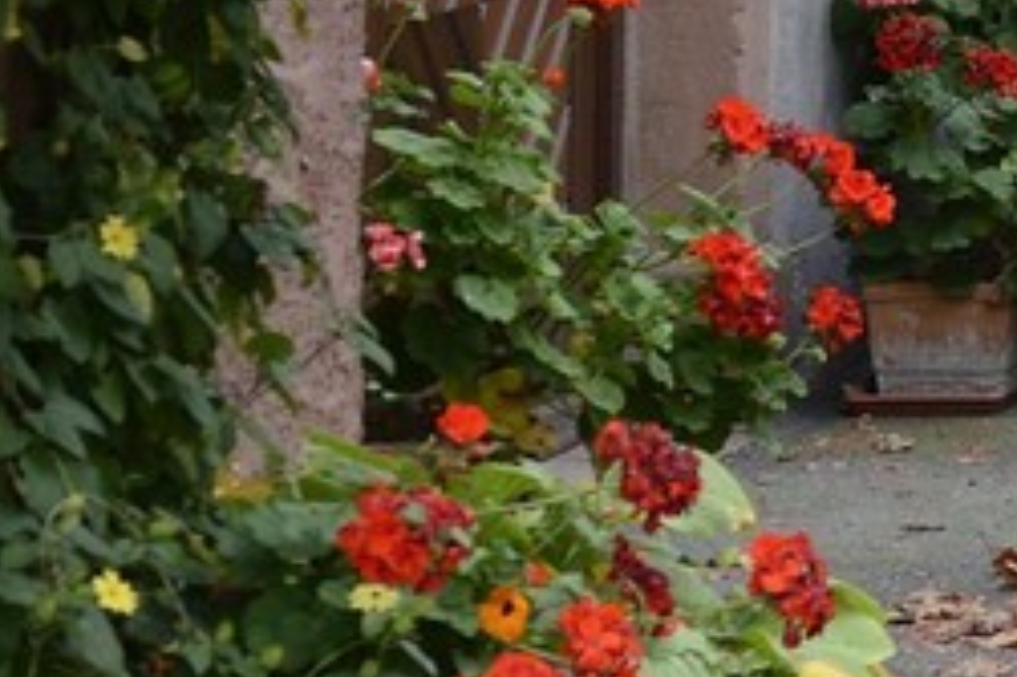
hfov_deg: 7.8
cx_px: 3233
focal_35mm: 223
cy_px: -811
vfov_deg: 6.0
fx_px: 6295
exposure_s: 1/80
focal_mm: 35
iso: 800
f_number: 4.5
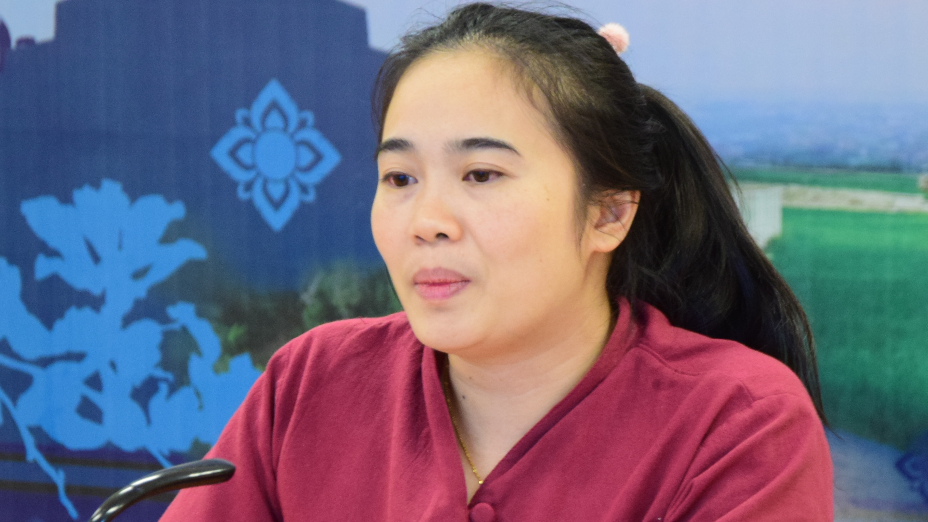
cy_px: 417
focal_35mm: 205
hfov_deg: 10.5
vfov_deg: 5.9
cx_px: 501
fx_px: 5044
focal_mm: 70
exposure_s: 1/40
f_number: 5.3
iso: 1600
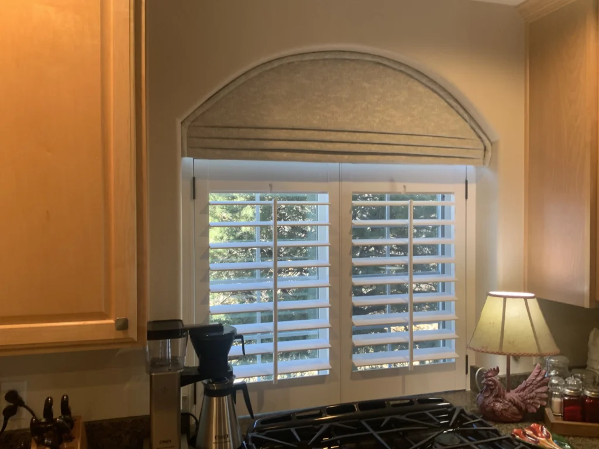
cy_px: 224
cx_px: 300
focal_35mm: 29
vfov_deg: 48.2
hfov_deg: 61.7
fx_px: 502
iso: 40
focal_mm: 3
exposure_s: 1/60
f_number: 1.8
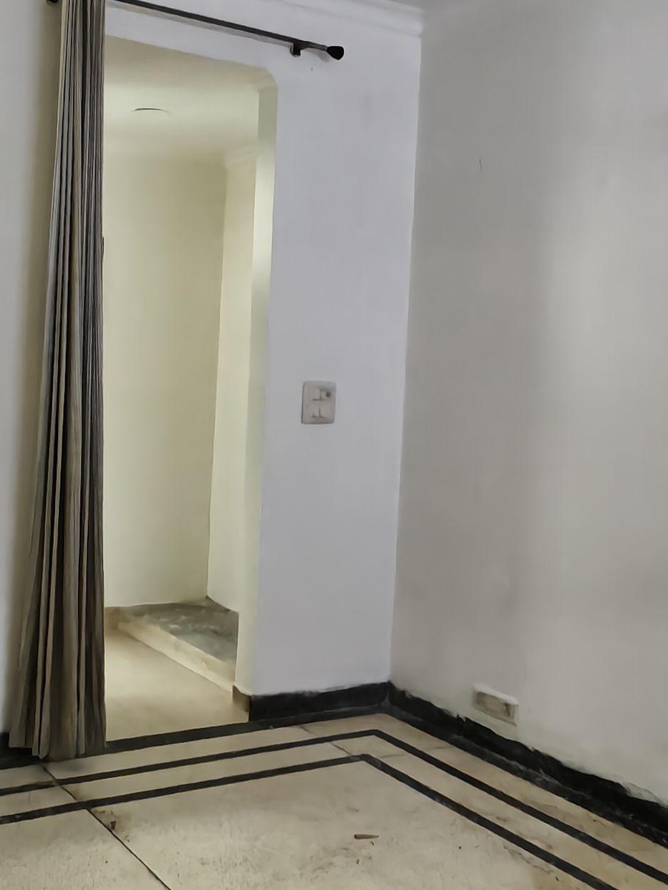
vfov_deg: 44.8
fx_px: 1080
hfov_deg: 34.1
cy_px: 436
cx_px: 233
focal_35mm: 42
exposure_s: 1/50
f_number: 2.2
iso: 250
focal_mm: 1.68
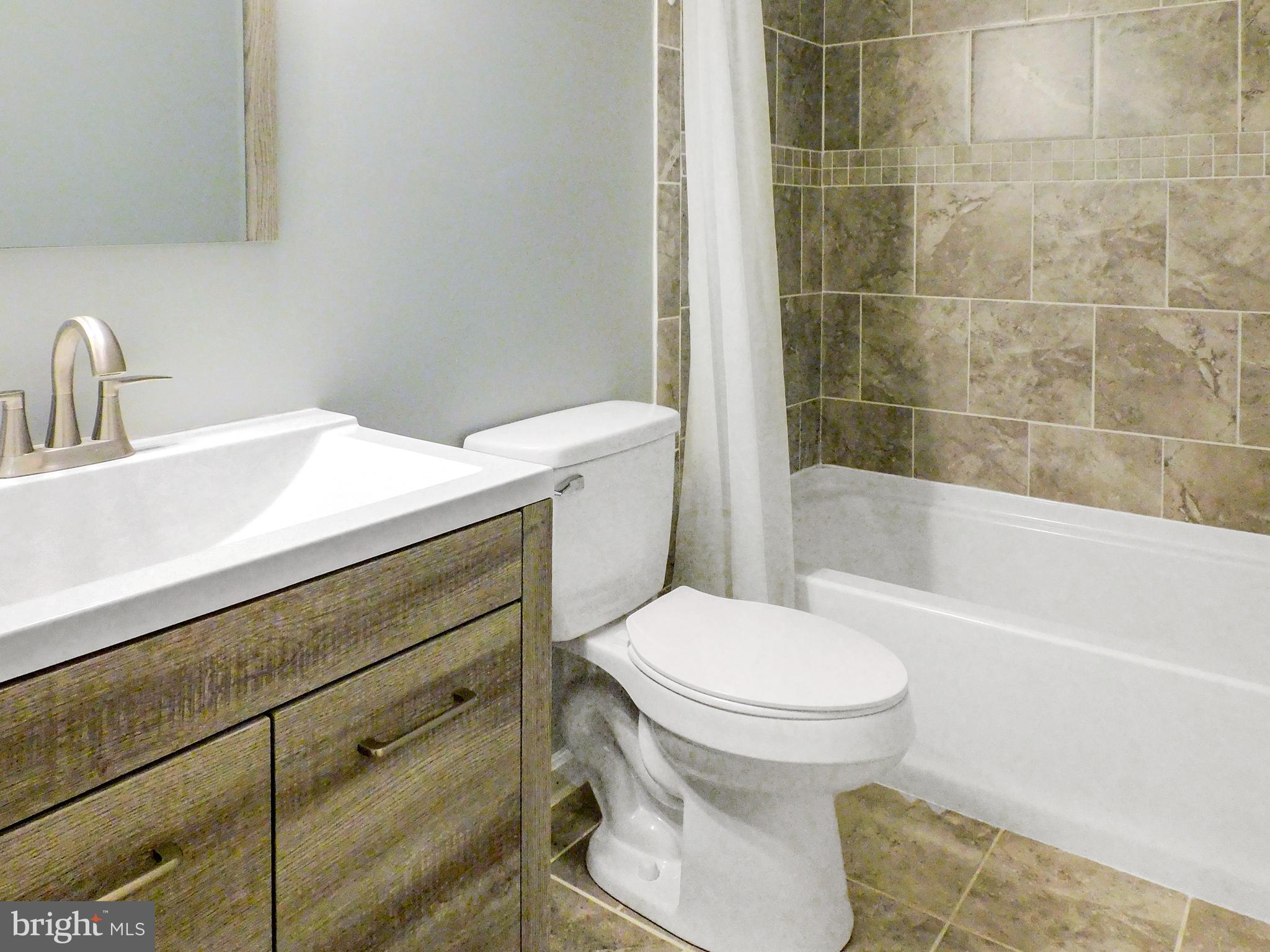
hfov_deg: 71.6
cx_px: 635
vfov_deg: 56.8
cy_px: 476
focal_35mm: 24
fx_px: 881
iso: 400
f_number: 3.3
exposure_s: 1/30
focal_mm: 4.3
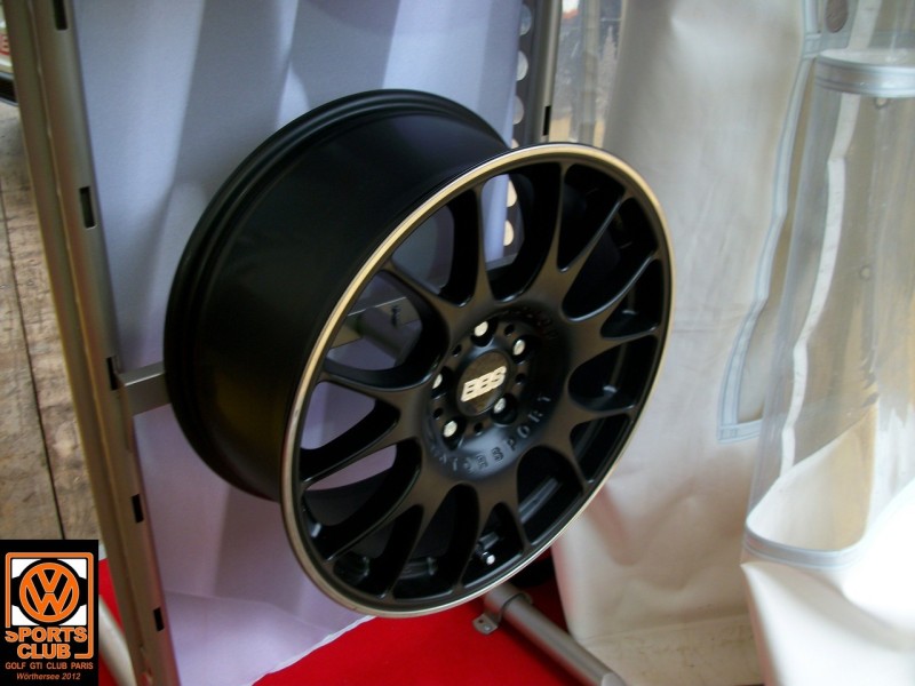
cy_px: 343
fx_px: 899
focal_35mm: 34
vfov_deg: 41.8
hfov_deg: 54.0
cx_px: 458
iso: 80
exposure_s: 1/80
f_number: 2.9
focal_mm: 5.7
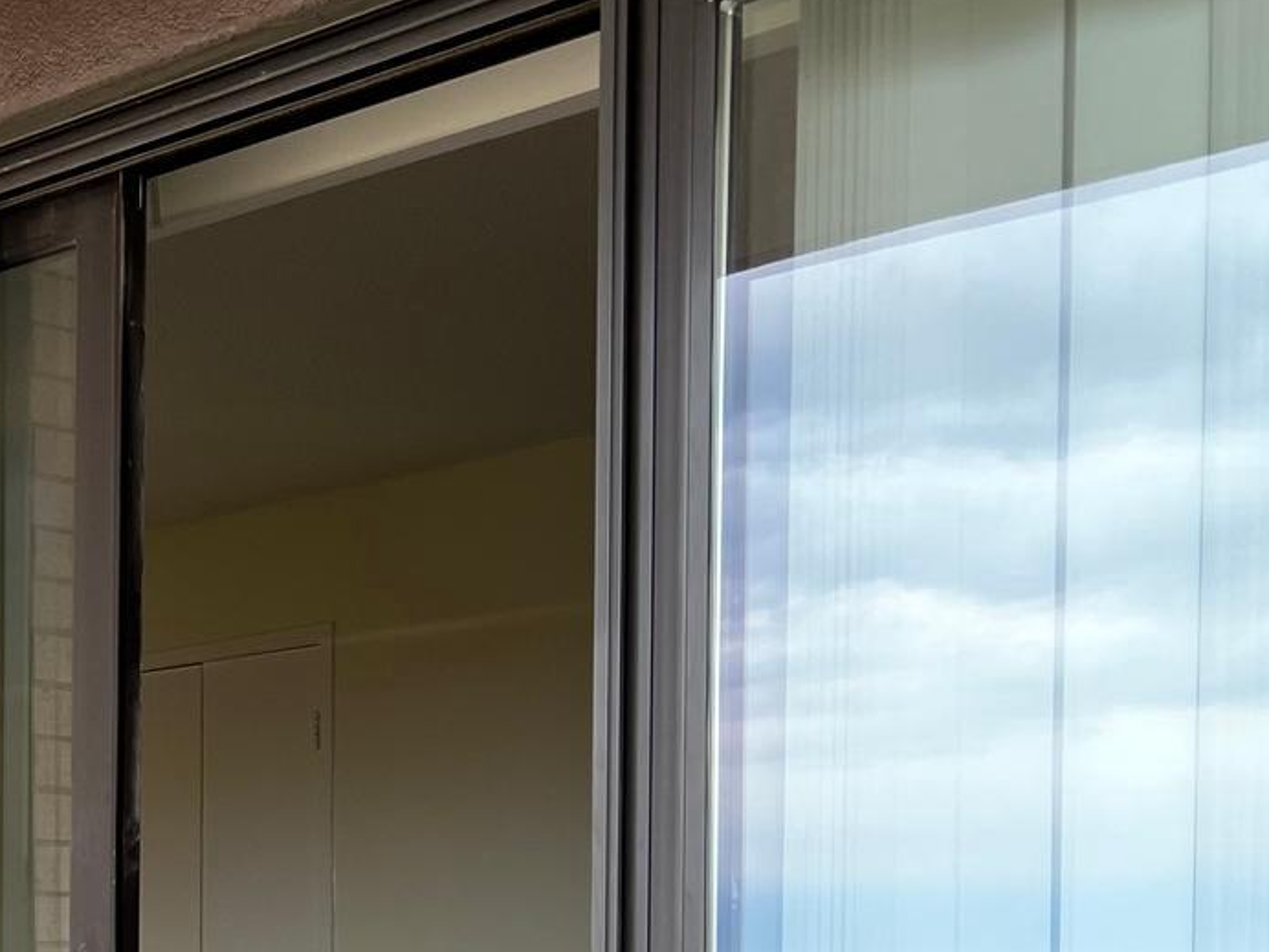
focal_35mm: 77
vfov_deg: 18.2
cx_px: -398
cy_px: 1132
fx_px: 2823
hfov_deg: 22.5
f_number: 1.5
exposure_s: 1/127
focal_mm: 5.7
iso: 32
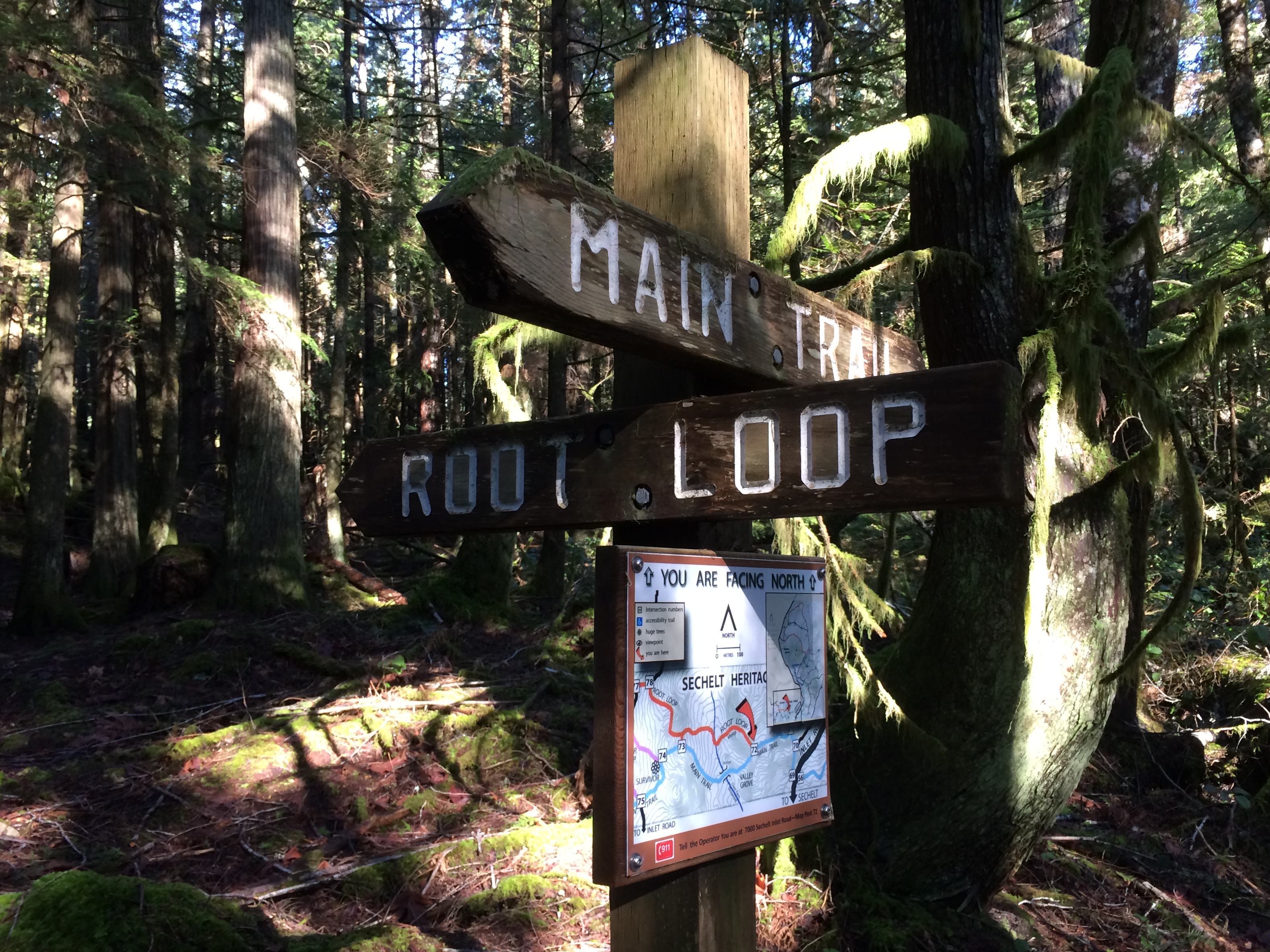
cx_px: 657
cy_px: 479
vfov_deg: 46.8
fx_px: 1101
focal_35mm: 30
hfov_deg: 60.0
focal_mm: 4.15
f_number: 2.2
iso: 40
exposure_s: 1/30
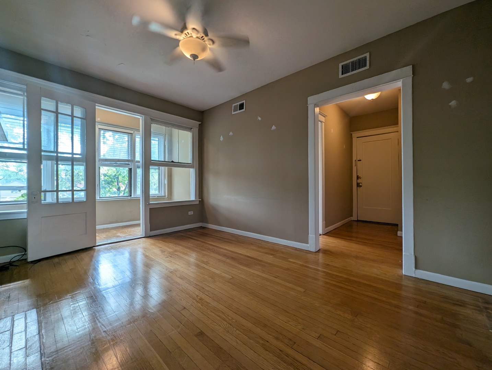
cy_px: 185
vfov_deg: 90.1
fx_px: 185
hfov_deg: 106.1
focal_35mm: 13
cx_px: 246
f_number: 2.2
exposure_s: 1/60
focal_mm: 1.95
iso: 77
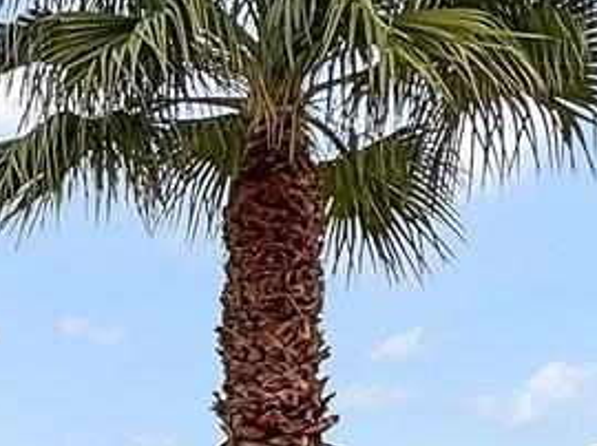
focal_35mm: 83
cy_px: 786
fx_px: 1430
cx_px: -265
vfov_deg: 15.4
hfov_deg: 20.6
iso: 40
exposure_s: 1/190
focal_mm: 2.22
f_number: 2.2
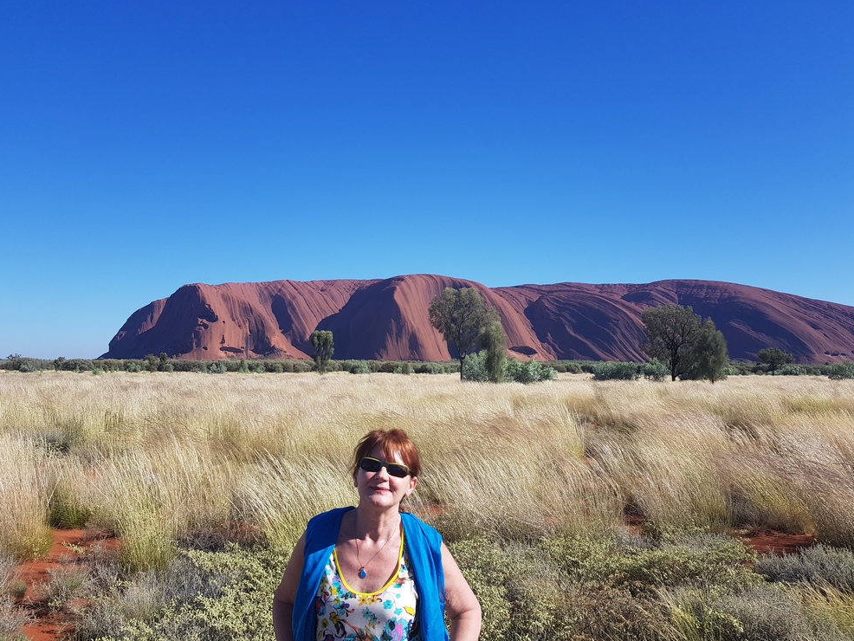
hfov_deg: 65.3
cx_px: 418
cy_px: 327
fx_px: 666
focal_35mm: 27
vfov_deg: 51.4
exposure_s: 1/2224
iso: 40
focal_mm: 4.2
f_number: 1.7
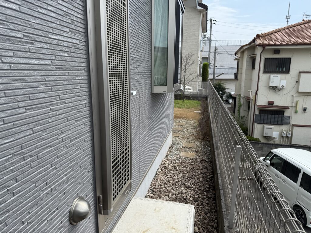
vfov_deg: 56.8
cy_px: 116
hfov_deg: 71.6
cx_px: 156
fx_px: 216
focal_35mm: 24
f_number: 1.78
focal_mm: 6.76
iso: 80
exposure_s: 1/3425
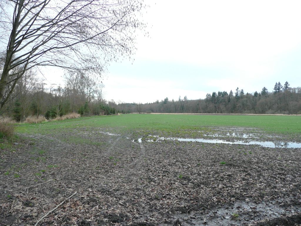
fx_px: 243
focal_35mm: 28
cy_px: 113
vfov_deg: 49.7
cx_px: 150
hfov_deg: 63.4
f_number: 3.3
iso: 100
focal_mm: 4.6
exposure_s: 1/250
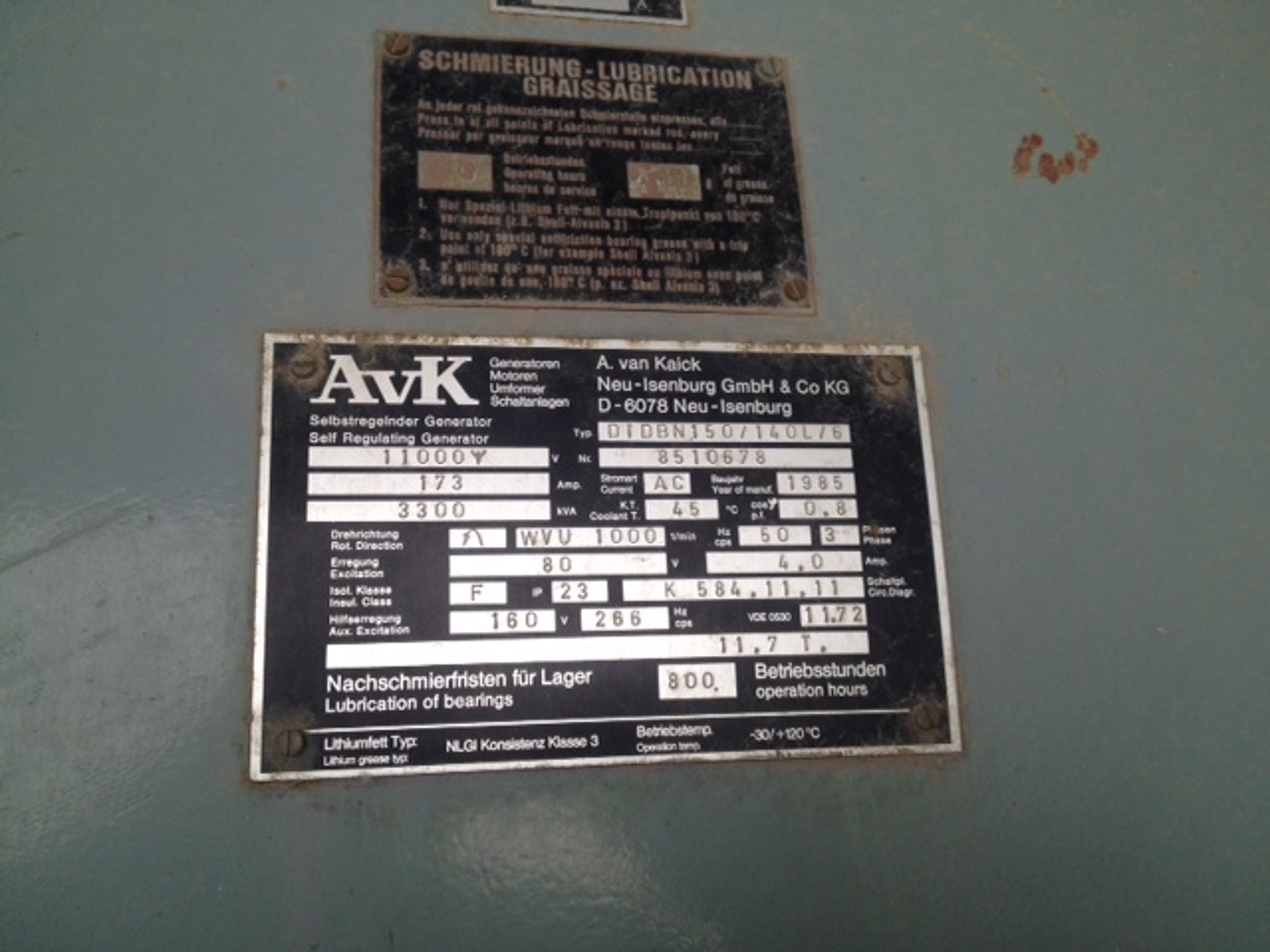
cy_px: 476
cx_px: 635
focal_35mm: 35
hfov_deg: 52.6
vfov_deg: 40.7
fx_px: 1284
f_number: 2.4
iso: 50
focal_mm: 4.28
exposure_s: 1/139
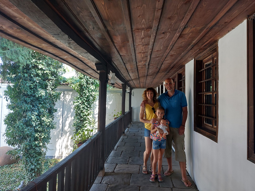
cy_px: 96
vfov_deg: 56.8
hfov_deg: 71.6
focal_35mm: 24
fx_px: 177
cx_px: 128
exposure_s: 1/60
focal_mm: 5.23
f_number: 1.8
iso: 80
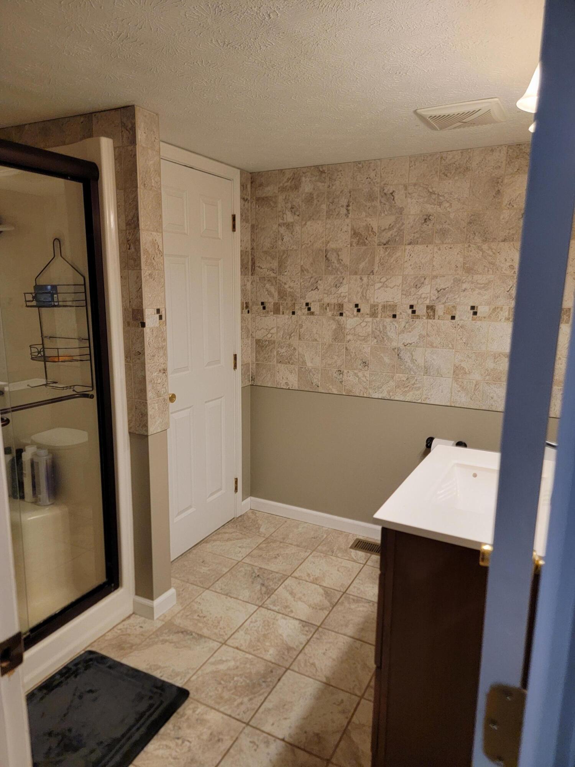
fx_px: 532
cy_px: 384
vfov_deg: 71.6
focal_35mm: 24
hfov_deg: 56.8
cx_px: 288
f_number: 1.8
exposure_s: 1/120
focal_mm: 6.7
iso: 250
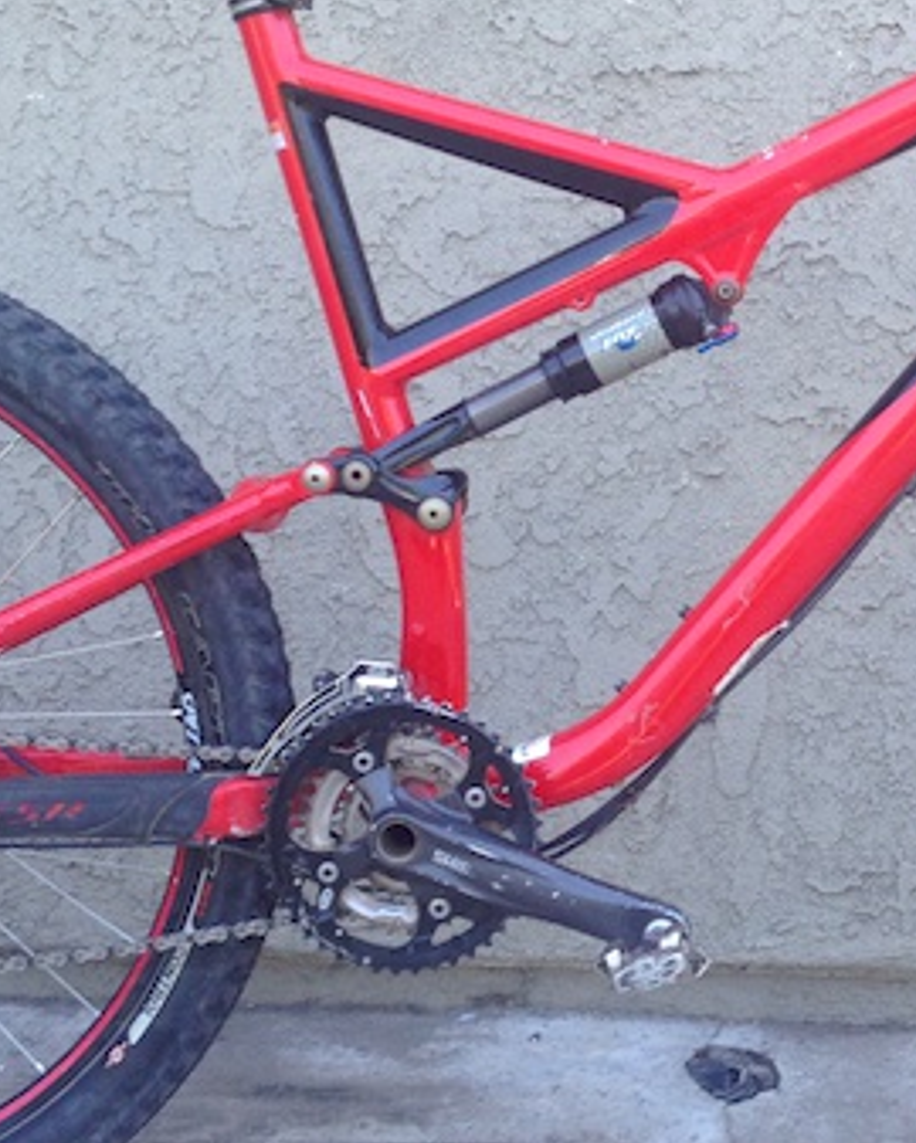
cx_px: 801
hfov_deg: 18.7
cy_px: 441
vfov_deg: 23.5
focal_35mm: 81
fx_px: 2742
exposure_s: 1/120
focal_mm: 4.28
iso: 50
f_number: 2.4
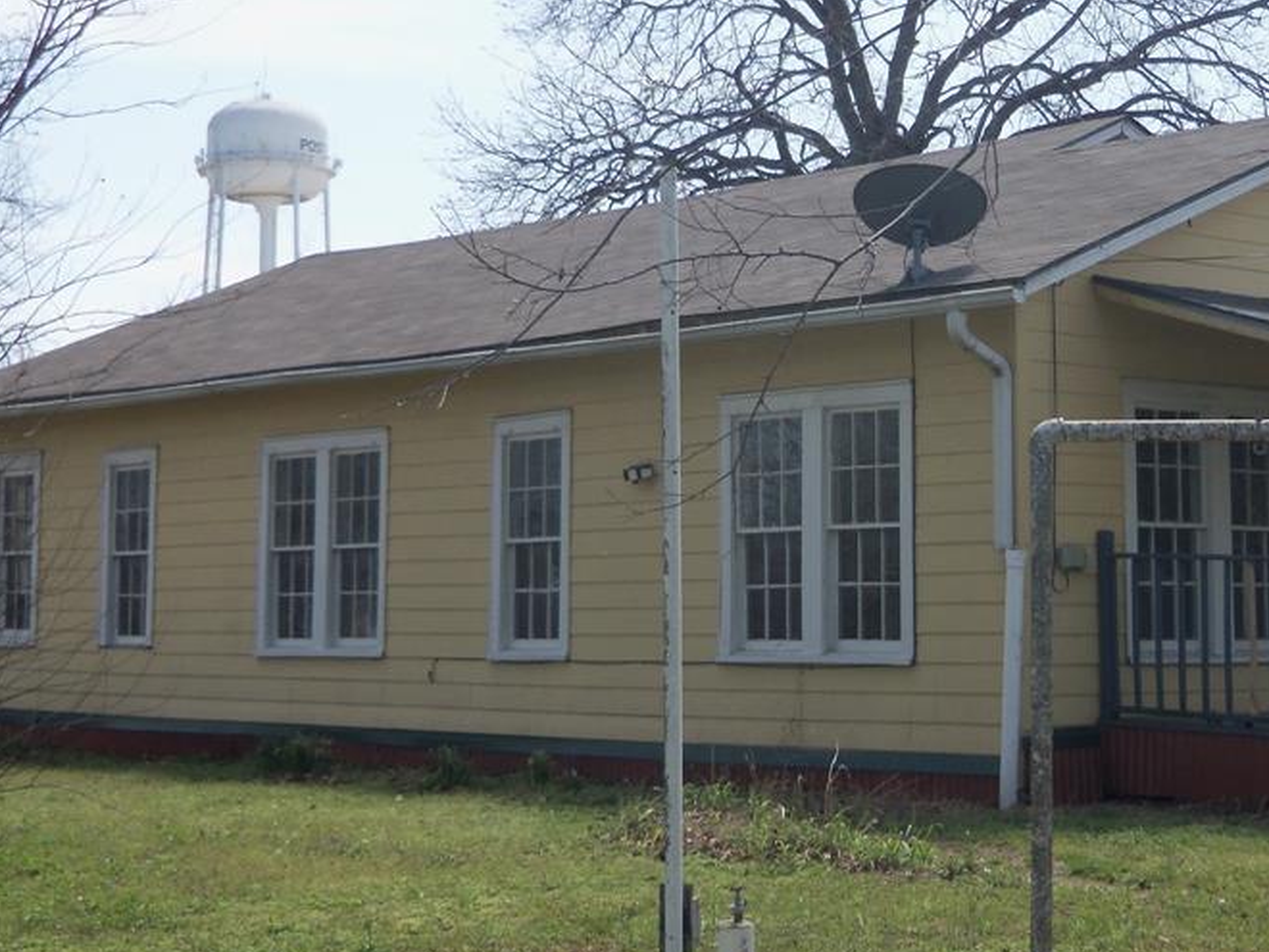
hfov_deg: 25.5
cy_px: 394
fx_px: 2786
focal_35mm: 76
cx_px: 854
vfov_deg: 19.4
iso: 64
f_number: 4.6
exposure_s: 1/200
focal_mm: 8.7
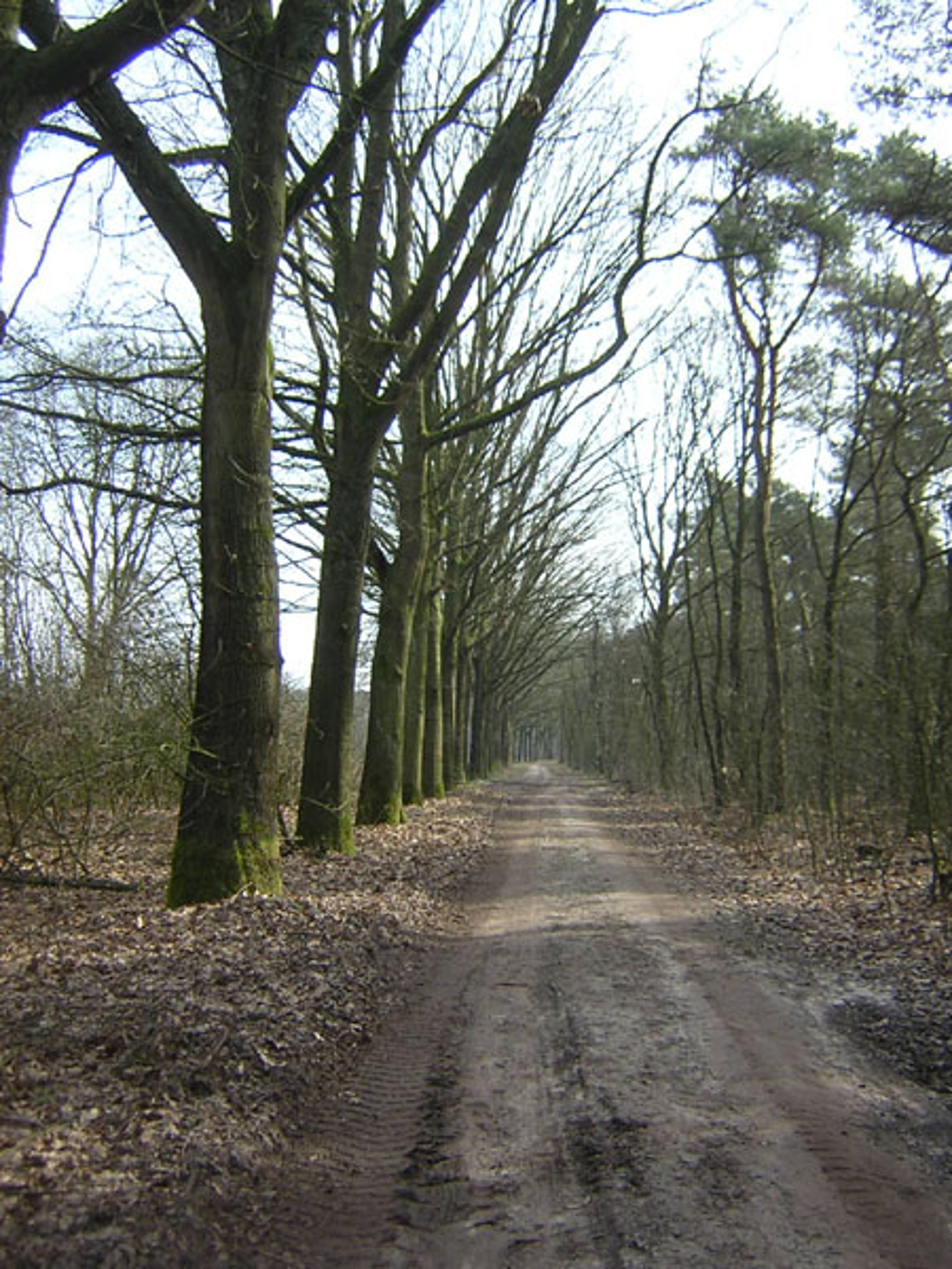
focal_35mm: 36
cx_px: 476
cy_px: 634
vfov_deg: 51.4
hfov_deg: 39.7
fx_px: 1320
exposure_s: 1/235
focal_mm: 4.7
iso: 100
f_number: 2.6
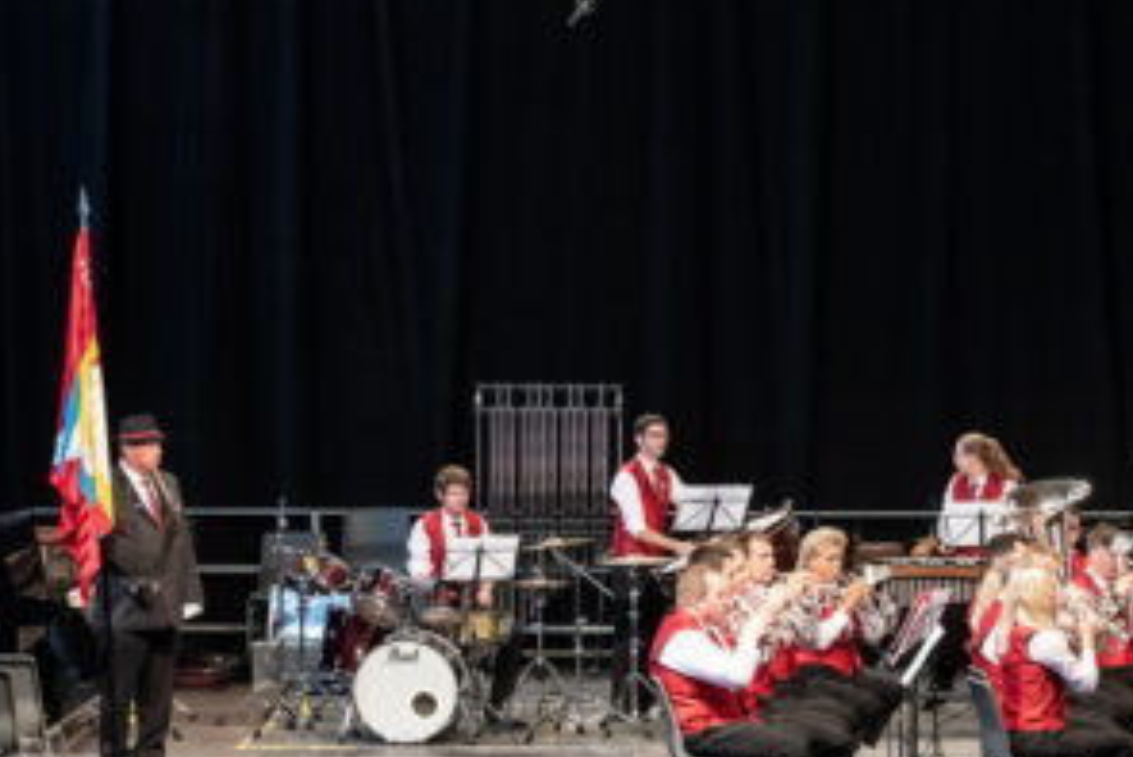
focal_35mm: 154
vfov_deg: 8.9
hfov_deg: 13.2
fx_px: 4849
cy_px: 444
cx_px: 1114
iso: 4000
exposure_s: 1/125
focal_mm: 70
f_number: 8
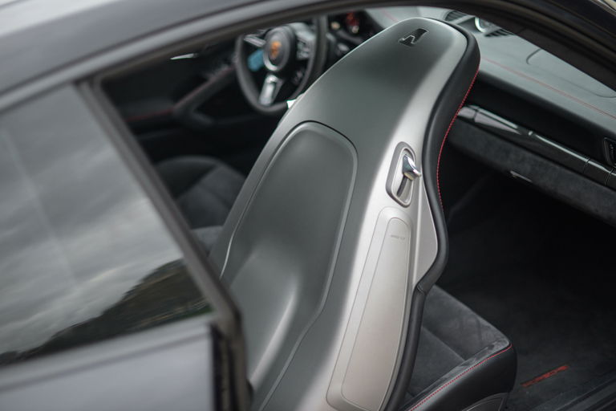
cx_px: 308
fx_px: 855
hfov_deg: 39.6
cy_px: 206
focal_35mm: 50
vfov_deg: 27.0
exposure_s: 1/500
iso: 640
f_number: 1.4
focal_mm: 50
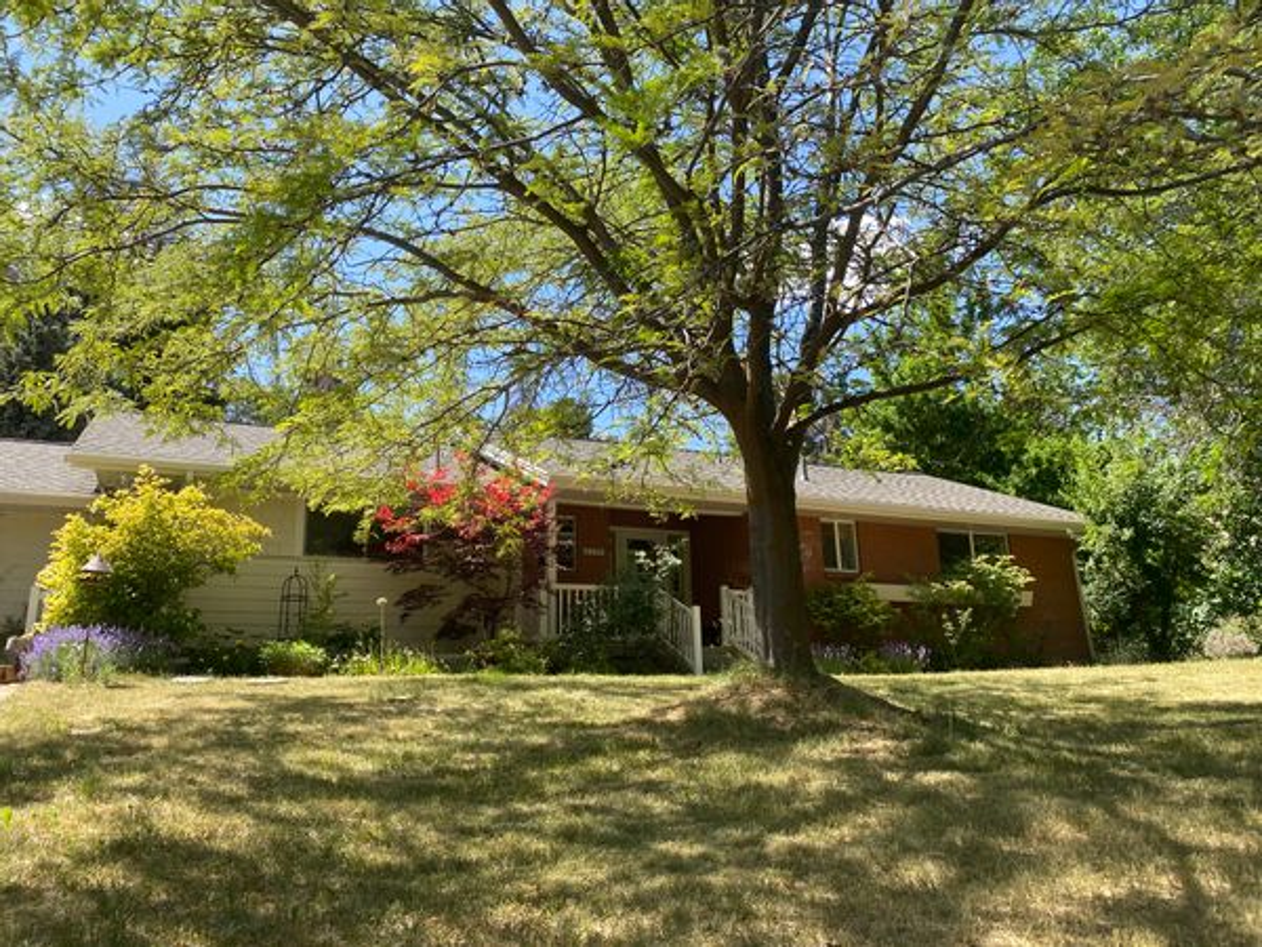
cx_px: 631
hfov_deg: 67.3
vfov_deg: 53.1
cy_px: 474
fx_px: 948
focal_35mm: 26
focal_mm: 4.25
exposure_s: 1/998
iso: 32
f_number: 1.8
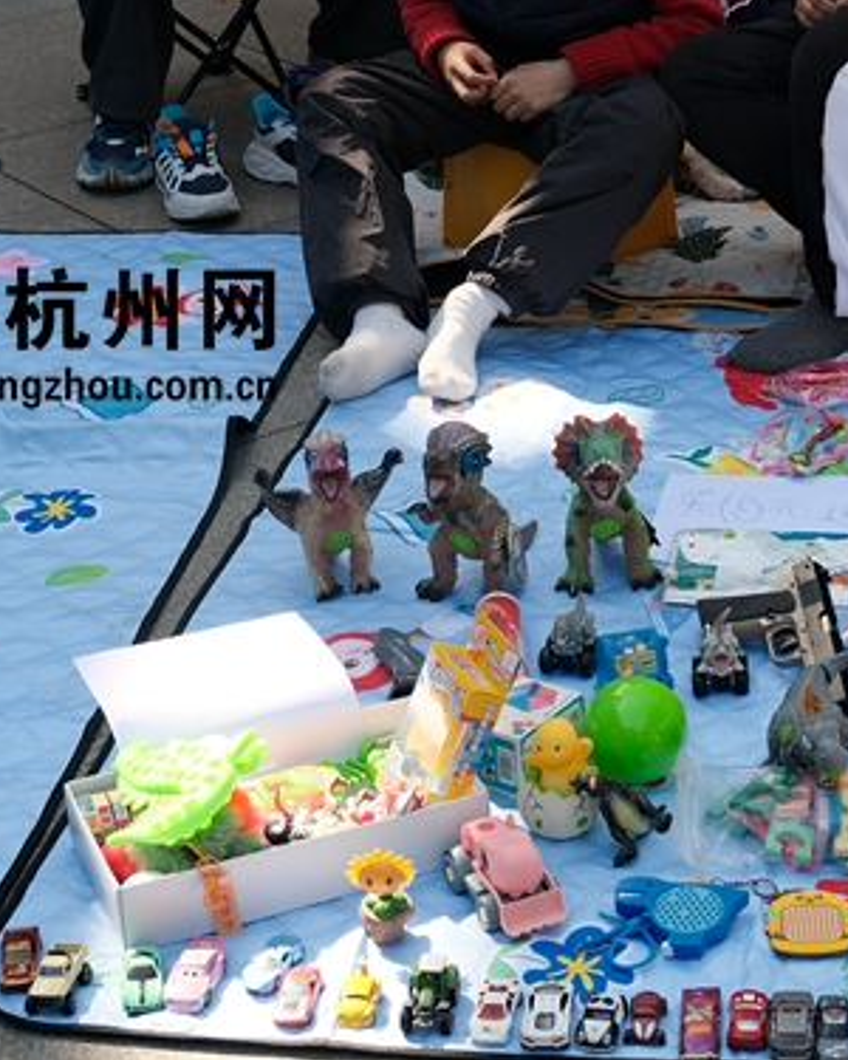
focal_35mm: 86
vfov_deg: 22.1
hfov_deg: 17.7
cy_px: 335
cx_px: 678
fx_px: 2698
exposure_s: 1/250
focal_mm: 28.9
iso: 640
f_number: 4.5
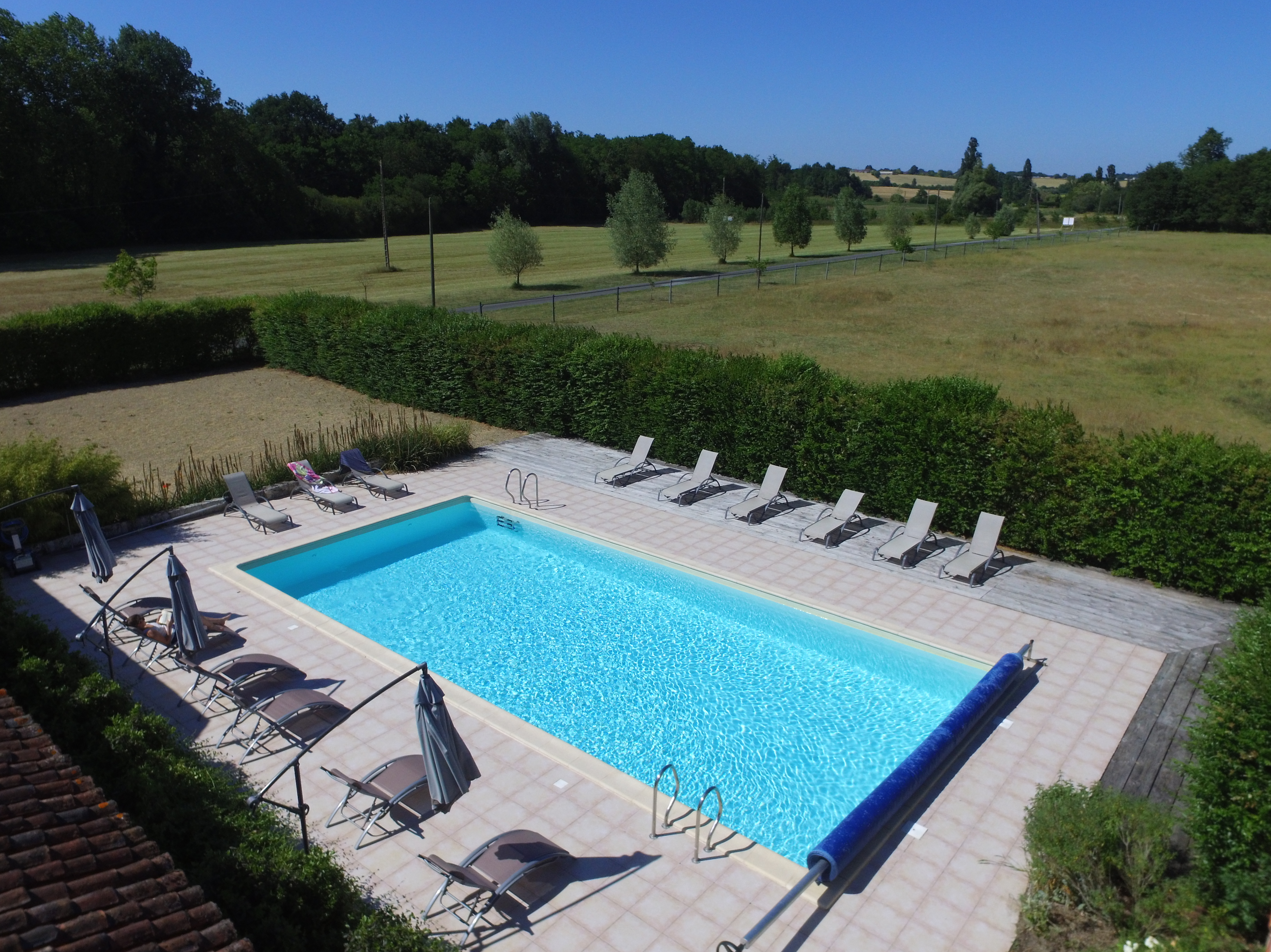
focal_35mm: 21
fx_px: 771
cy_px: 499
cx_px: 619
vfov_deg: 63.4
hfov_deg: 79.0
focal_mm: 3.61
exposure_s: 1/2375
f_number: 2.8
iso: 100
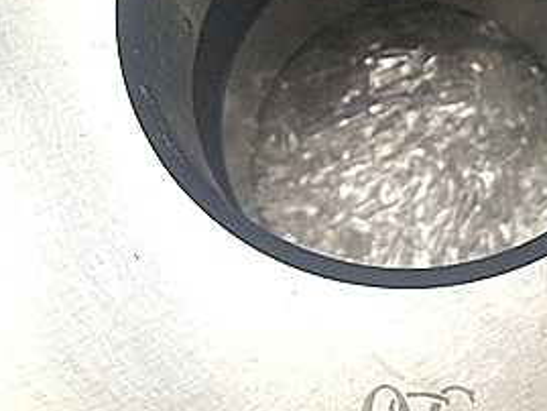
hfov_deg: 27.9
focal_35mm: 69
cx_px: 372
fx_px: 1091
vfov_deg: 20.9
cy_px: 37
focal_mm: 4.15
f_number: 2.2
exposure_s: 1/30
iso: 160
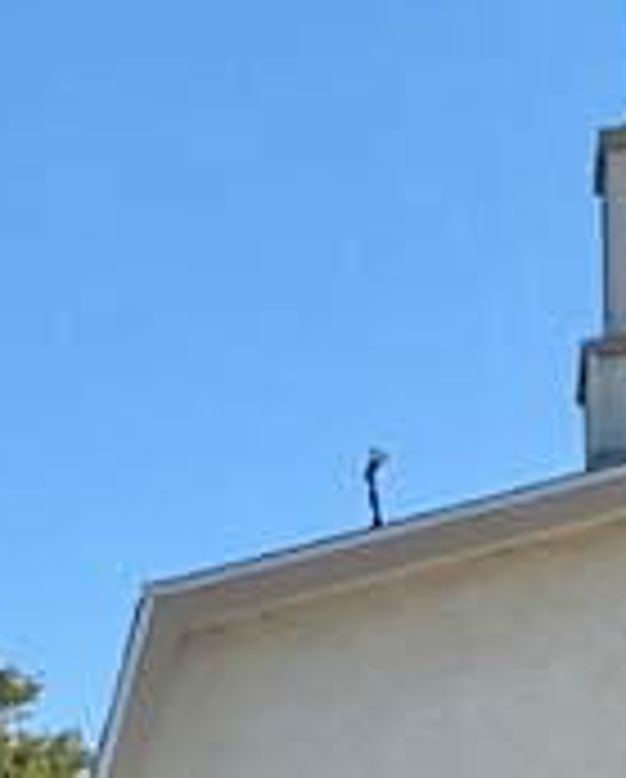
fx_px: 6398
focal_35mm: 277
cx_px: 874
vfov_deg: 7.0
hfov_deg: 5.6
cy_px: 526
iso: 64
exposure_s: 1/4049
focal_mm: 6.76
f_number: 1.78
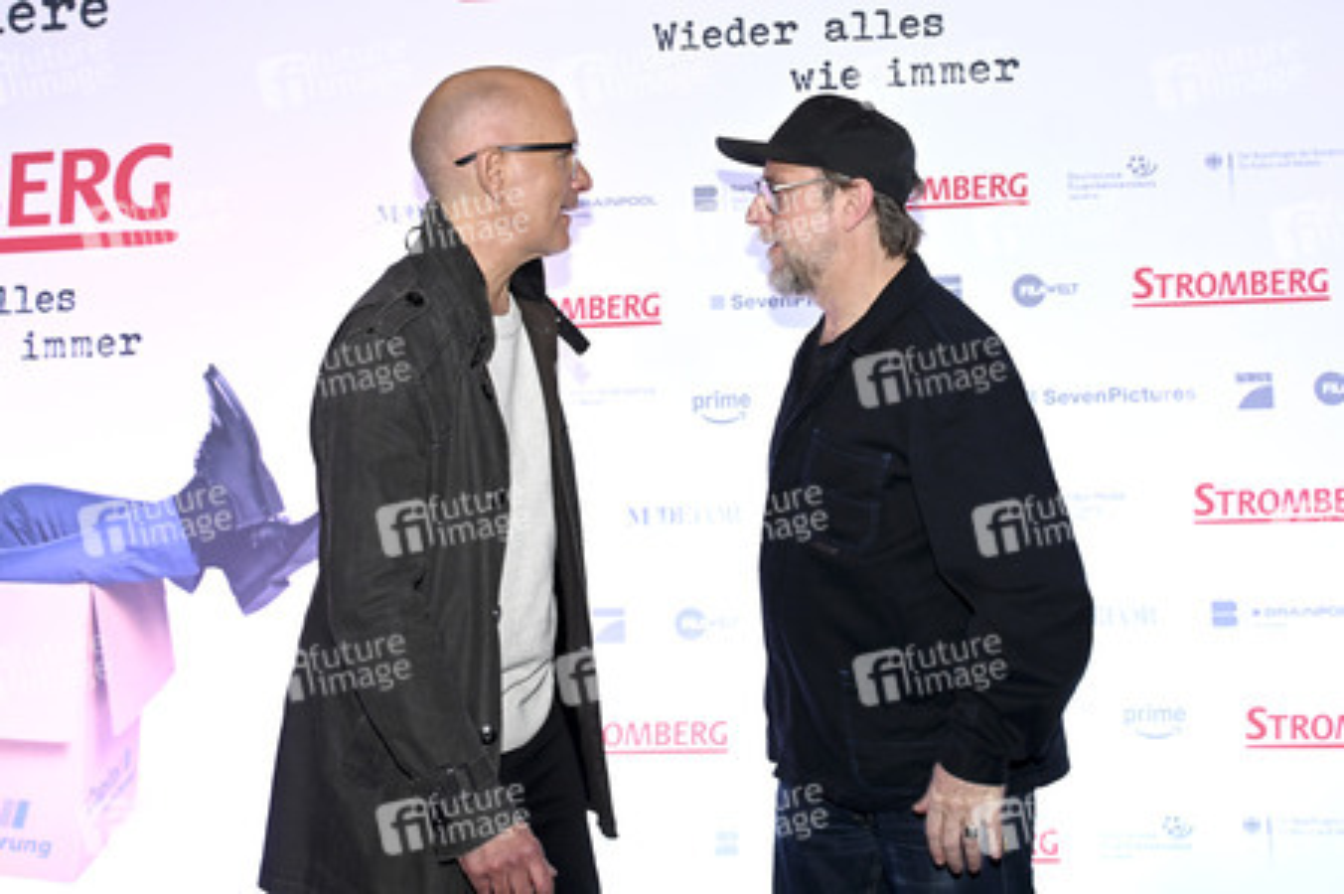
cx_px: 672
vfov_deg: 35.9
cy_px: 447
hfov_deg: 51.9
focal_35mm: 37
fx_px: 1380
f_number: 4
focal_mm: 37
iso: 1600
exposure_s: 1/200
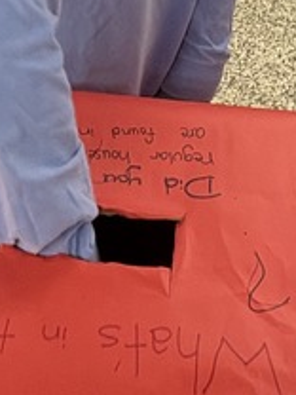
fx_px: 787
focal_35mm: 69
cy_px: -213
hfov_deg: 21.3
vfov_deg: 22.5
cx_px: 121
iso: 320
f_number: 2.2
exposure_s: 1/60
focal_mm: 2.22
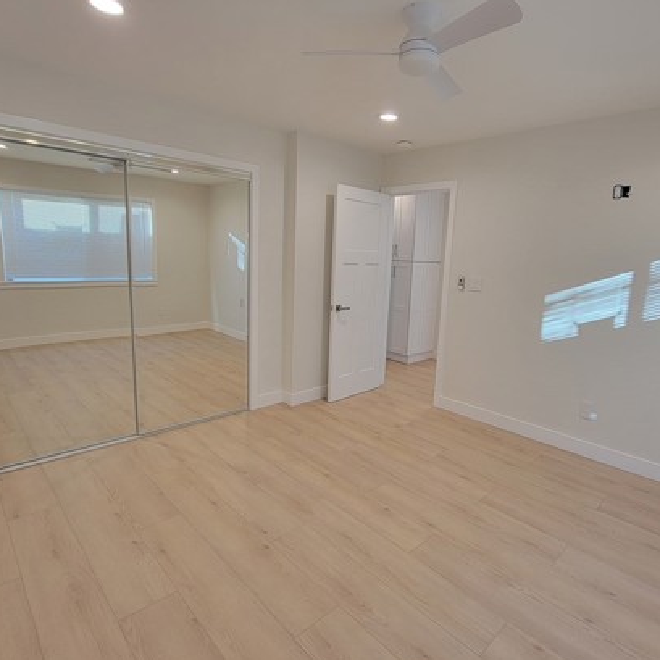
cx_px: 352
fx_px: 388
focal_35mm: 18
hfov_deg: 80.6
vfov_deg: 80.7
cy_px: 320
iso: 80
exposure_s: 1/60
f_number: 2.2
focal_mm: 2.2
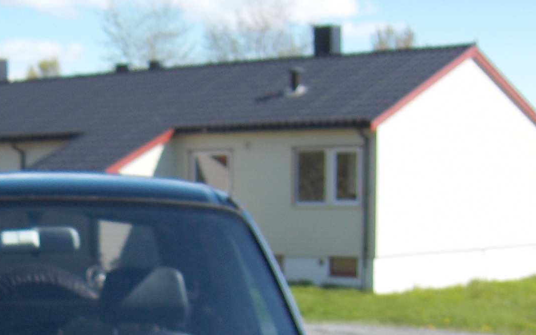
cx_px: -7
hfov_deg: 20.1
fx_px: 1461
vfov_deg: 12.6
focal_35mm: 100
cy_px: 467
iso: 100
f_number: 2.8
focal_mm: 8
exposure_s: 1/690
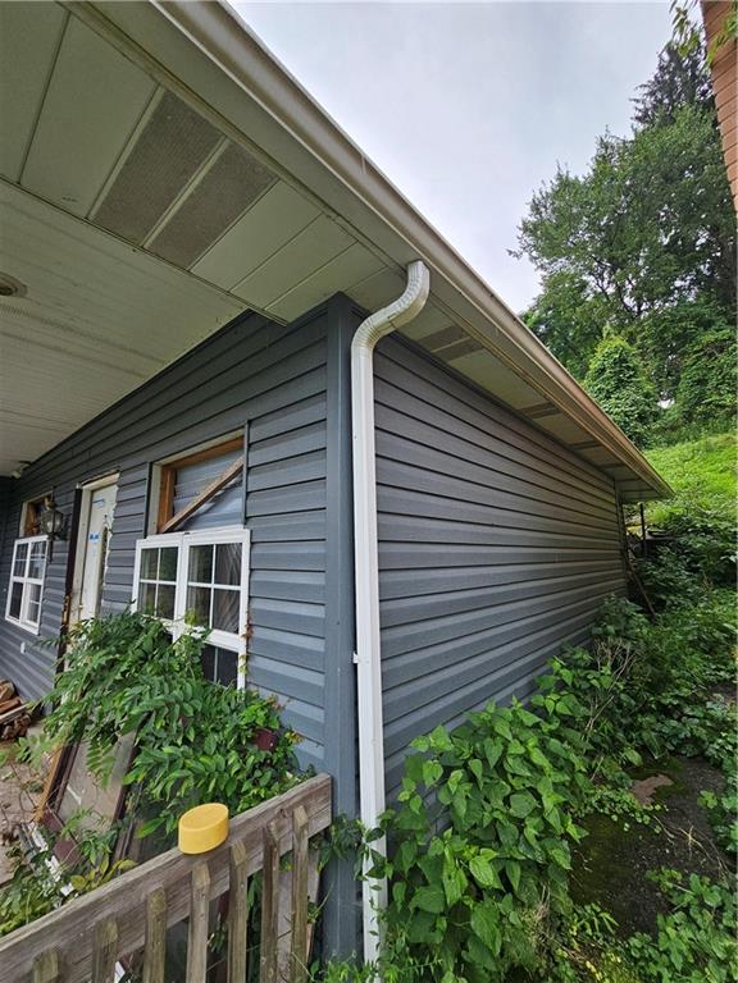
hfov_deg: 89.9
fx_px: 370
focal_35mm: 13
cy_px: 492
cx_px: 369
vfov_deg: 106.2
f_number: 2.2
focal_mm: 2.2
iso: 50
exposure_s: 1/272
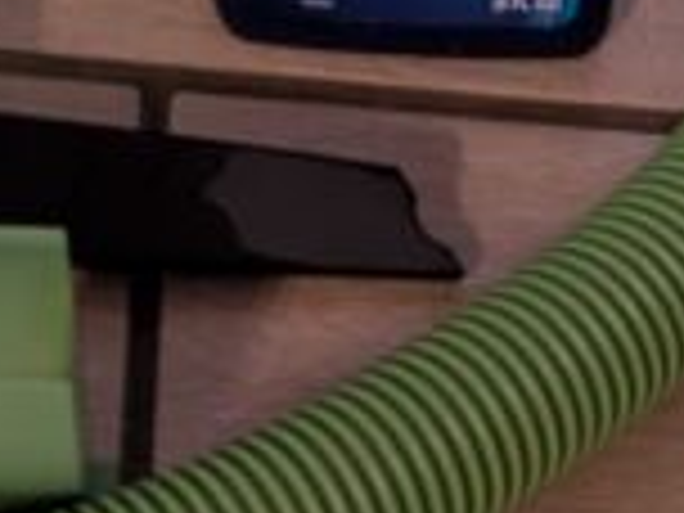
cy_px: -479
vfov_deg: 8.7
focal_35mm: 162
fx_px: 3201
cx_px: -180
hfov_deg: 11.9
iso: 809
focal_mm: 6.9
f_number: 1.68
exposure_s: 1/25
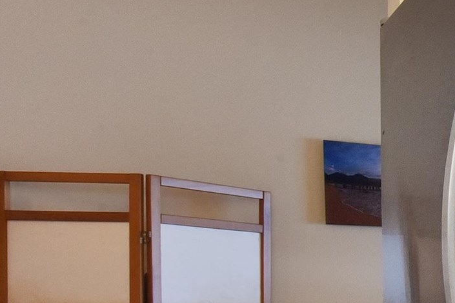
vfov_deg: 21.4
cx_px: 915
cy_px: 314
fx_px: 771
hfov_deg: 19.1
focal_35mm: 61
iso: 80
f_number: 13
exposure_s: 1/60
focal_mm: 14
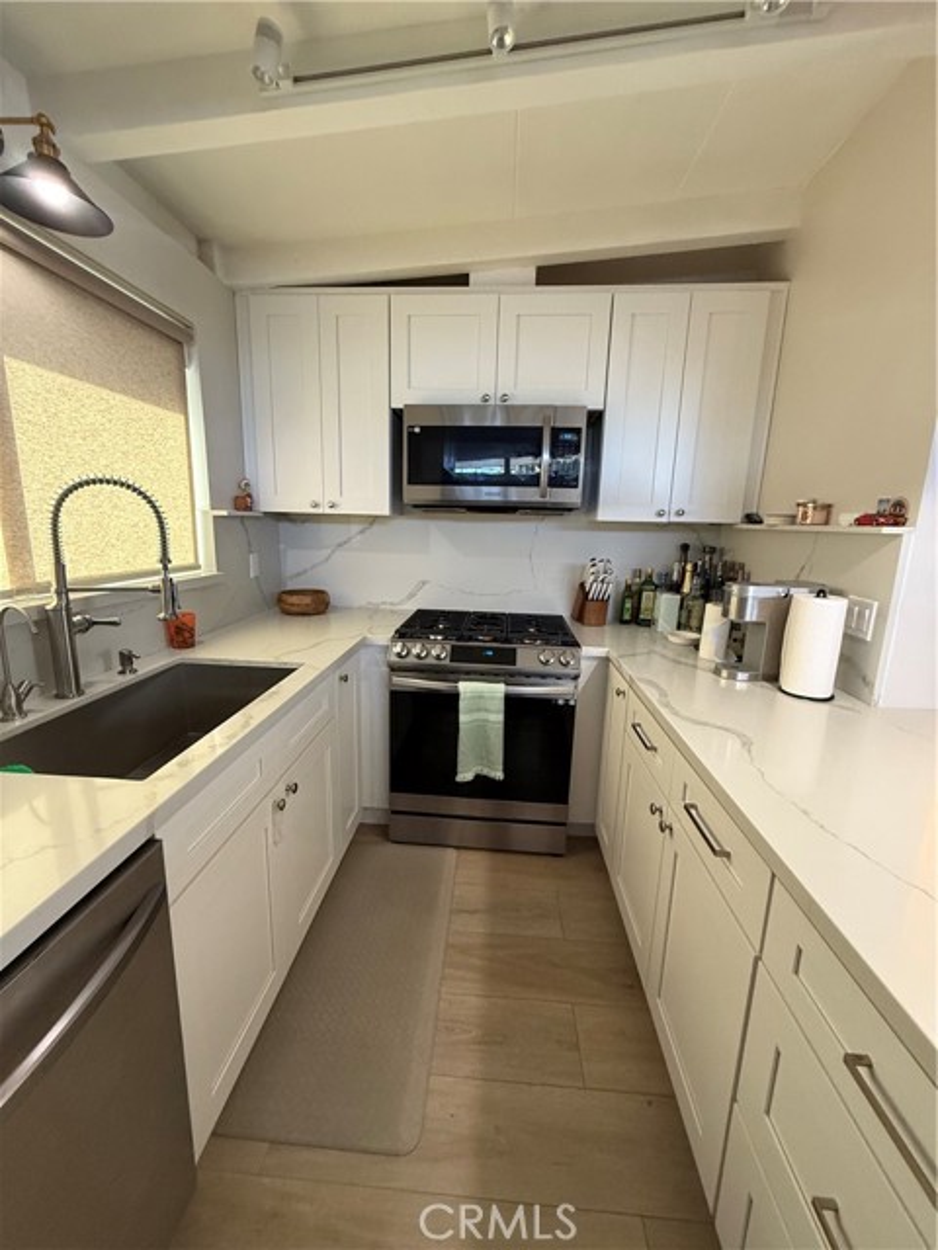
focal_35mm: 14
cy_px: 625
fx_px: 506
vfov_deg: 102.1
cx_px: 469
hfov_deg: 85.7
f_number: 2.2
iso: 500
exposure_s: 1/60
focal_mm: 2.22
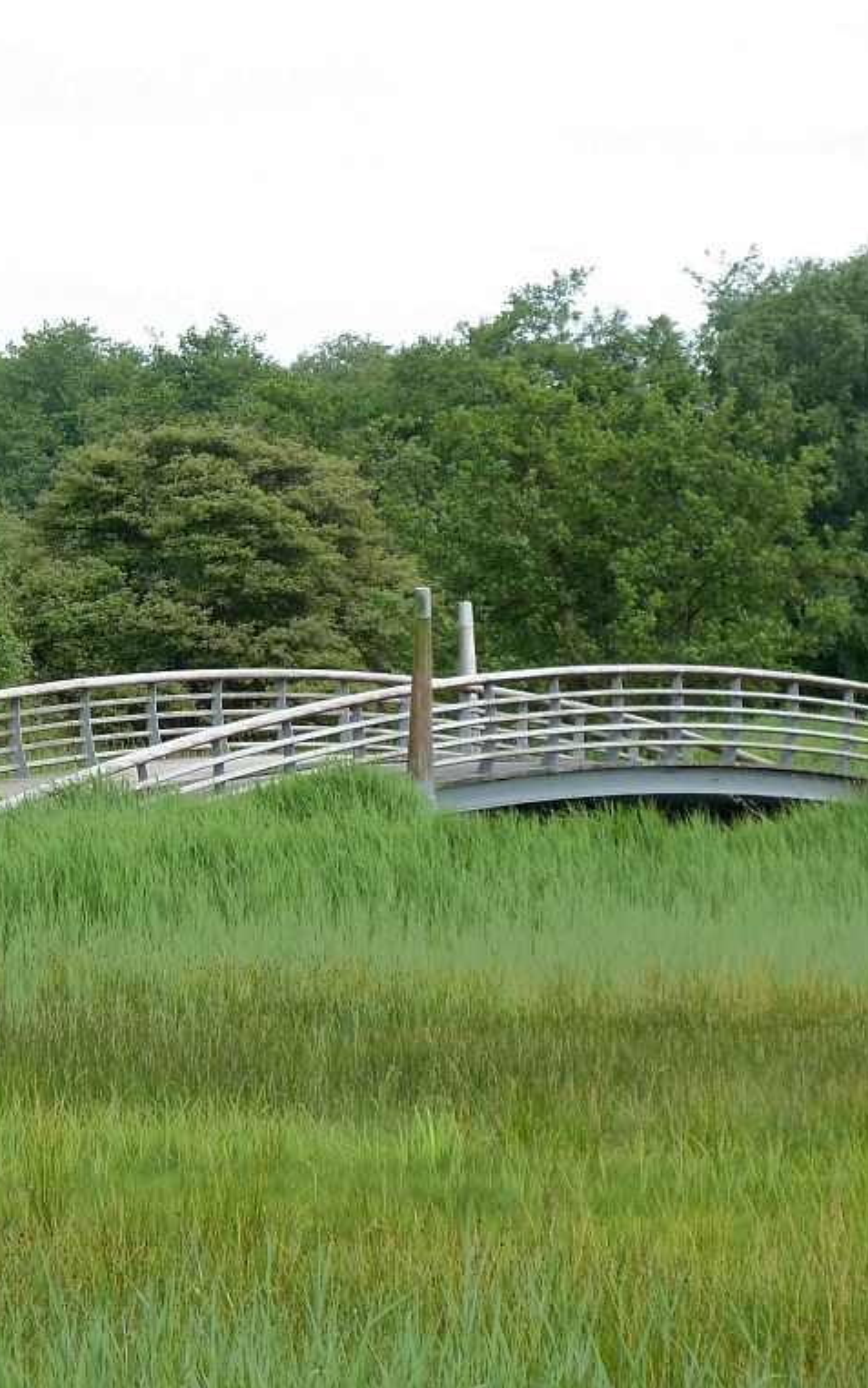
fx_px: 7909
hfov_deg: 6.3
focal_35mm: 209
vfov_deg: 10.0
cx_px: 180
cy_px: 693
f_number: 4.5
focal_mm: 24.1
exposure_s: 1/125
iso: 80
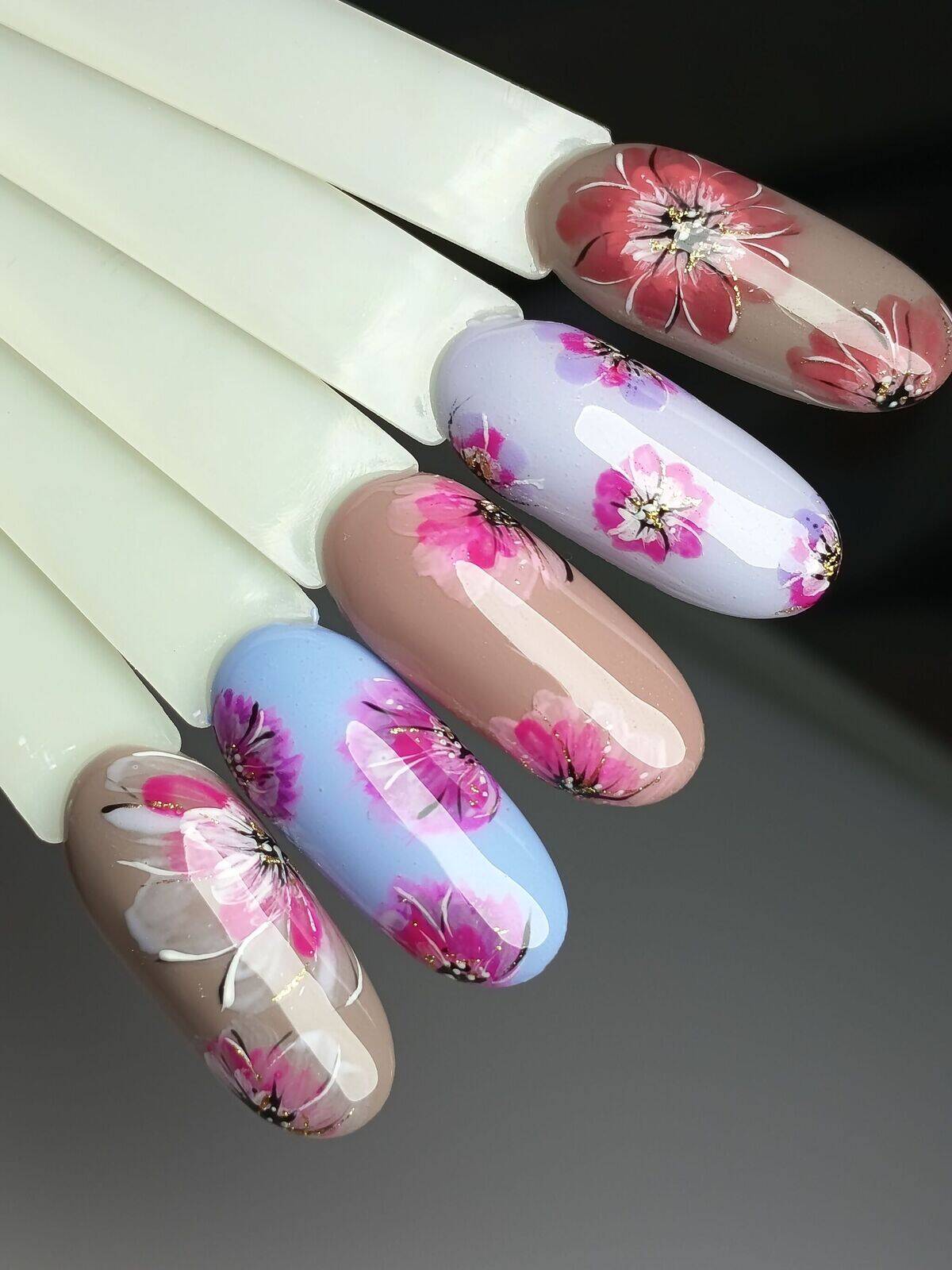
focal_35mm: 72
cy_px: 635
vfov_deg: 27.0
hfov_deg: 20.4
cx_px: 476
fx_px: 2640
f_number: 1.7
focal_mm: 5.27
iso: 50
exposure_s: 1/100
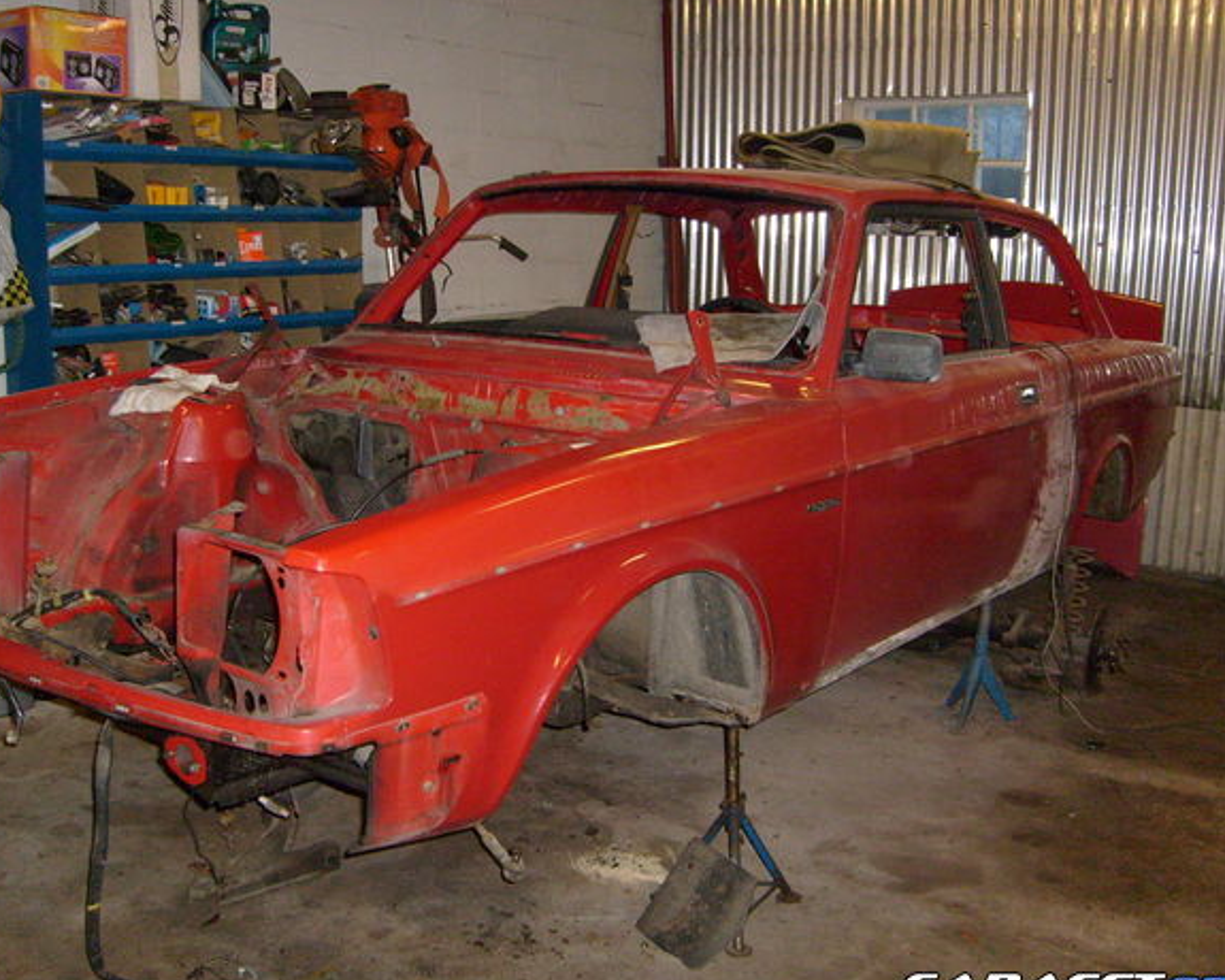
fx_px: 1378
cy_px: 494
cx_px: 586
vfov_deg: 39.2
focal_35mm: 38
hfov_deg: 47.9
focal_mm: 5.8
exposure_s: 1/45
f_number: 2.8
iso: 200
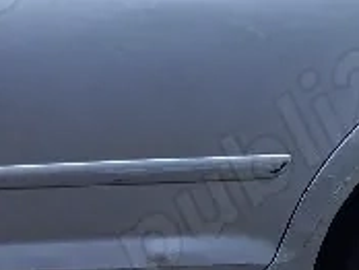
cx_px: -60
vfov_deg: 11.3
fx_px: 1371
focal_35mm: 132
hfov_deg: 14.5
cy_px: 133
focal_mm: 6.14
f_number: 1.6
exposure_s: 1/101
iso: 1000
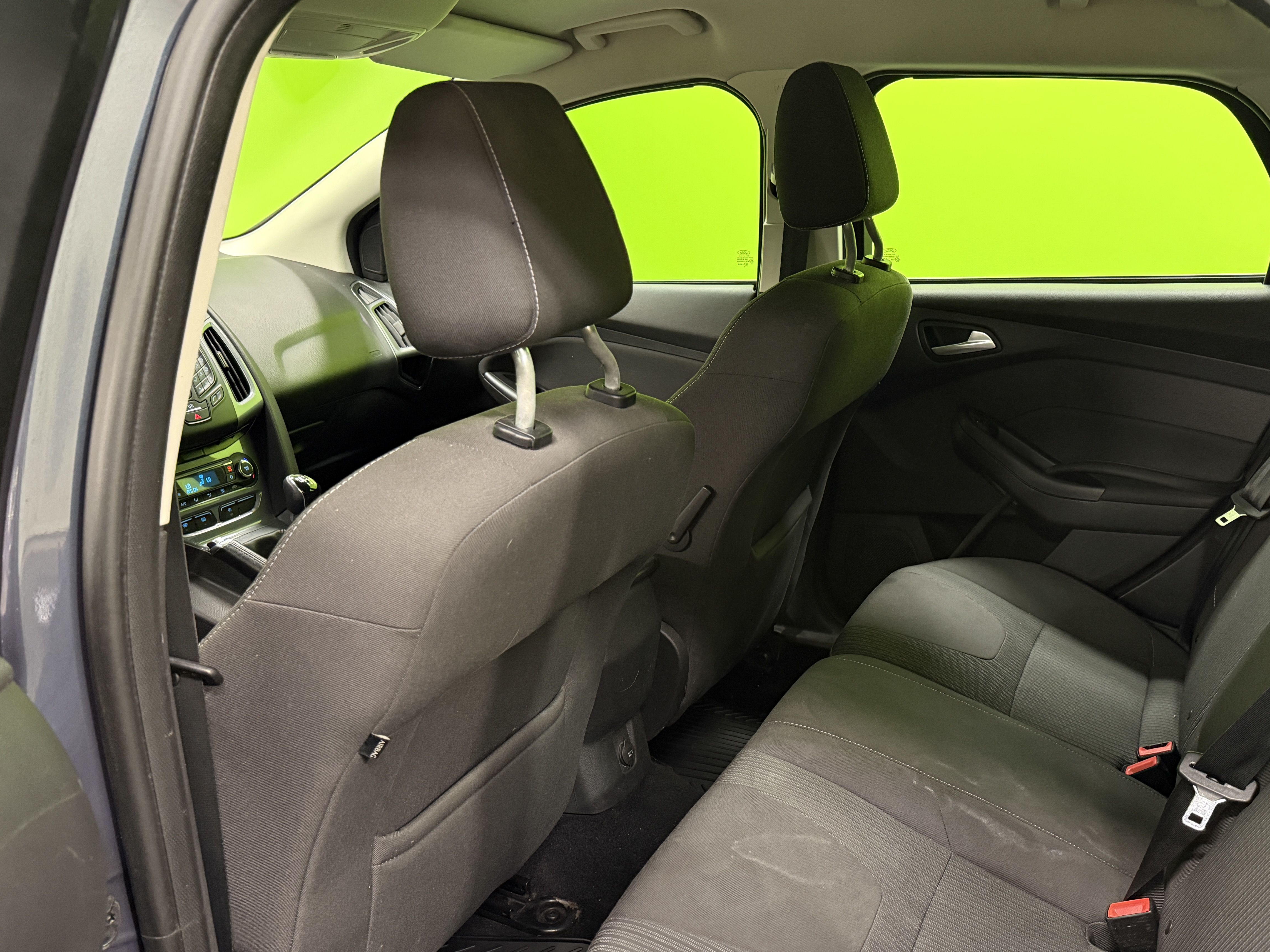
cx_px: 783
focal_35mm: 30
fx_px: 1101
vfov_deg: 46.5
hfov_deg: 59.3
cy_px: 576
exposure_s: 1/33
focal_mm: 6.76
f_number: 1.78
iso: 640
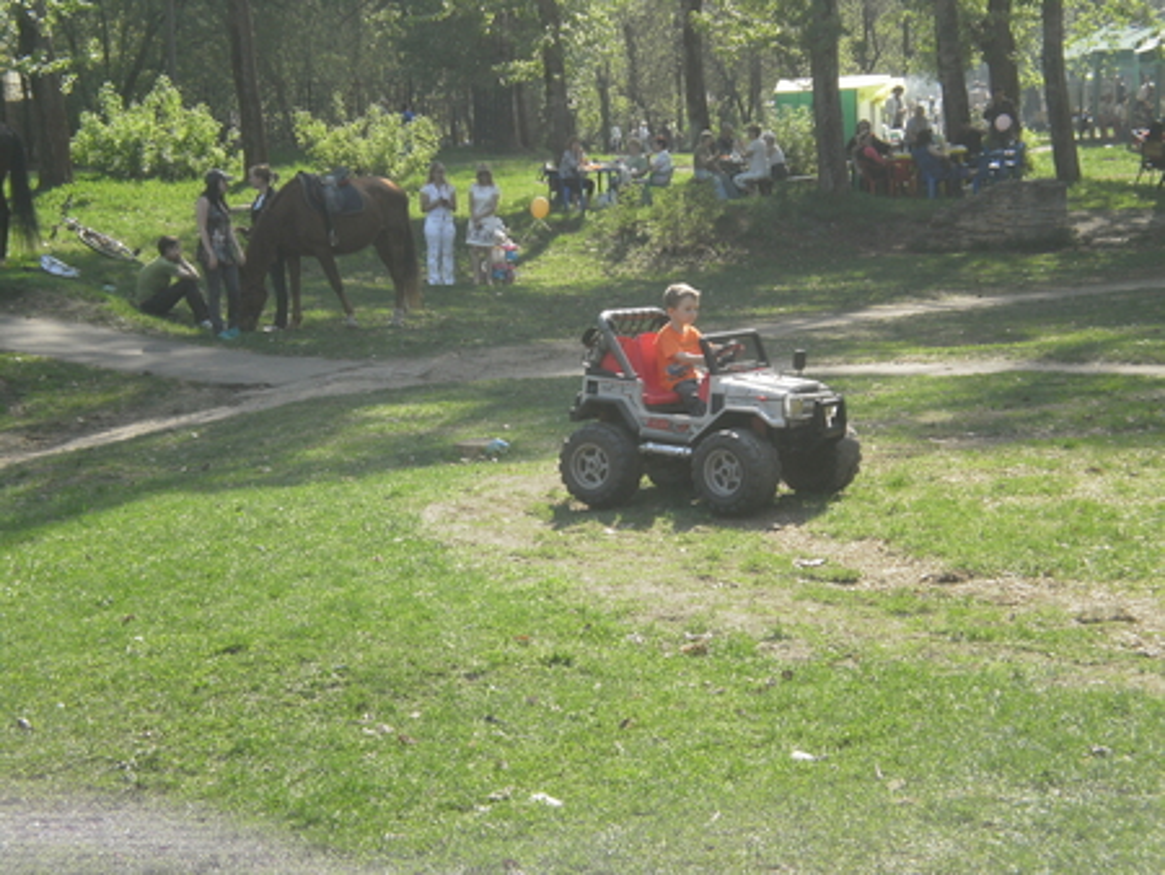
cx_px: 582
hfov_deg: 23.8
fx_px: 2761
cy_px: 438
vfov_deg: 18.0
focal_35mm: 82
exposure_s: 1/250
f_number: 5.1
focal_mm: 14.3
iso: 100
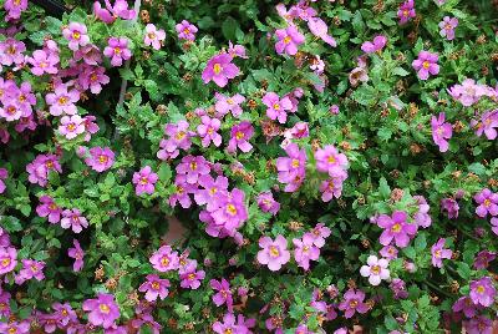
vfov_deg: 28.2
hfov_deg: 41.1
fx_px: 665
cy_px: 167
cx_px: 249
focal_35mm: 48
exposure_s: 1/80
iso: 200
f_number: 5
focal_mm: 32
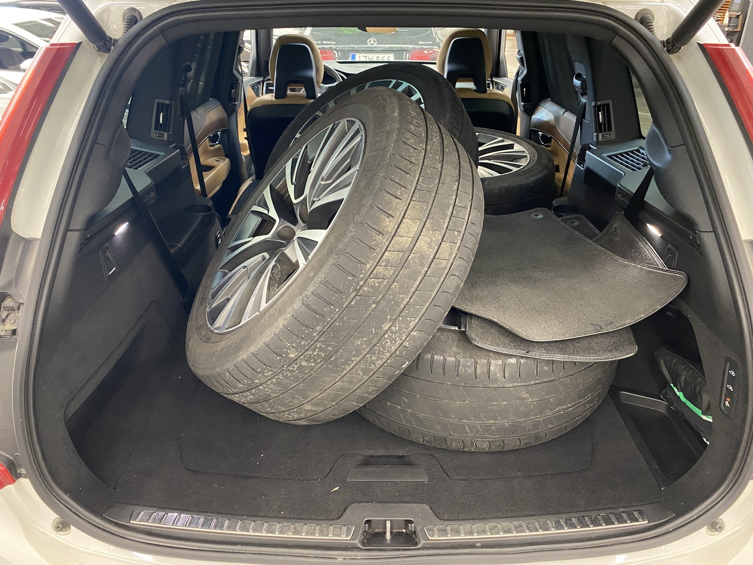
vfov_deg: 53.1
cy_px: 282
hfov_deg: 67.3
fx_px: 566
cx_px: 376
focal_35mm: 26
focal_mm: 4.25
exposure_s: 1/33
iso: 500
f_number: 1.8
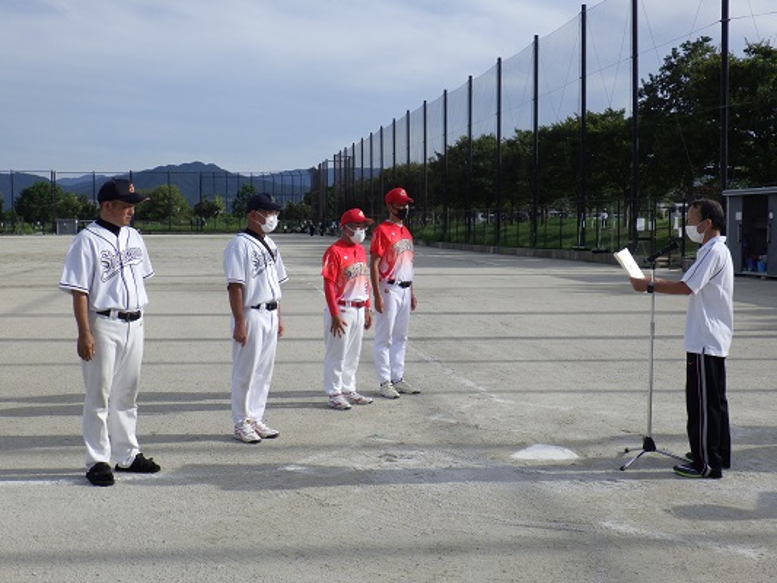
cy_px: 292
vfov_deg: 34.4
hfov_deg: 44.8
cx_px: 388
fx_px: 943
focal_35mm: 42
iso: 125
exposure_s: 1/800
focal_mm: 7.5
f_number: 5
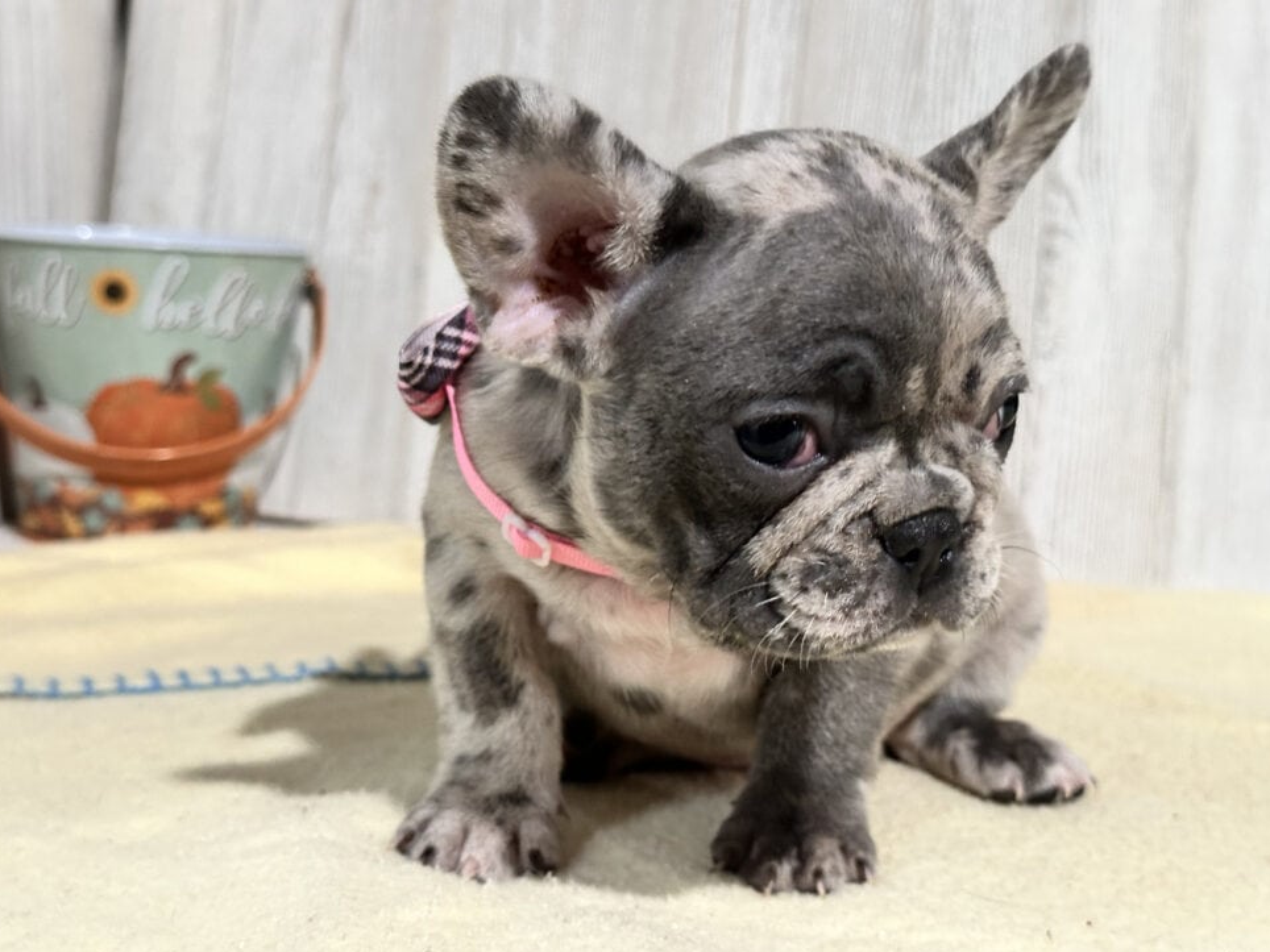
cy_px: 453
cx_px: 644
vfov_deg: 28.6
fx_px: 1871
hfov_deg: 37.5
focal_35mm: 51
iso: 400
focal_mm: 6.86
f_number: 1.78
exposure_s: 1/40
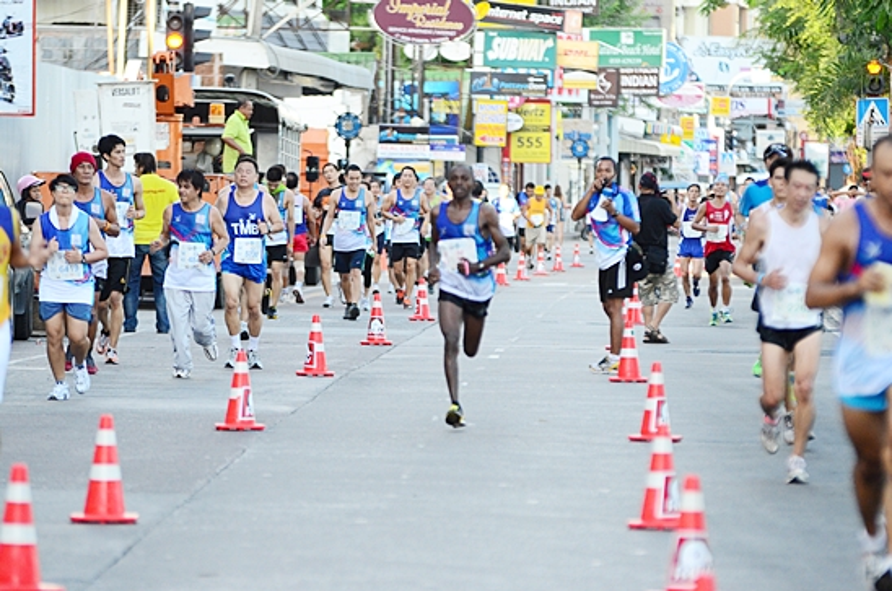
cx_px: 446
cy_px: 296
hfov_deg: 7.2
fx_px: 7047
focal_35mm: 285
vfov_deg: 4.8
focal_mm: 190
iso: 1250
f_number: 4
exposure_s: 1/1250
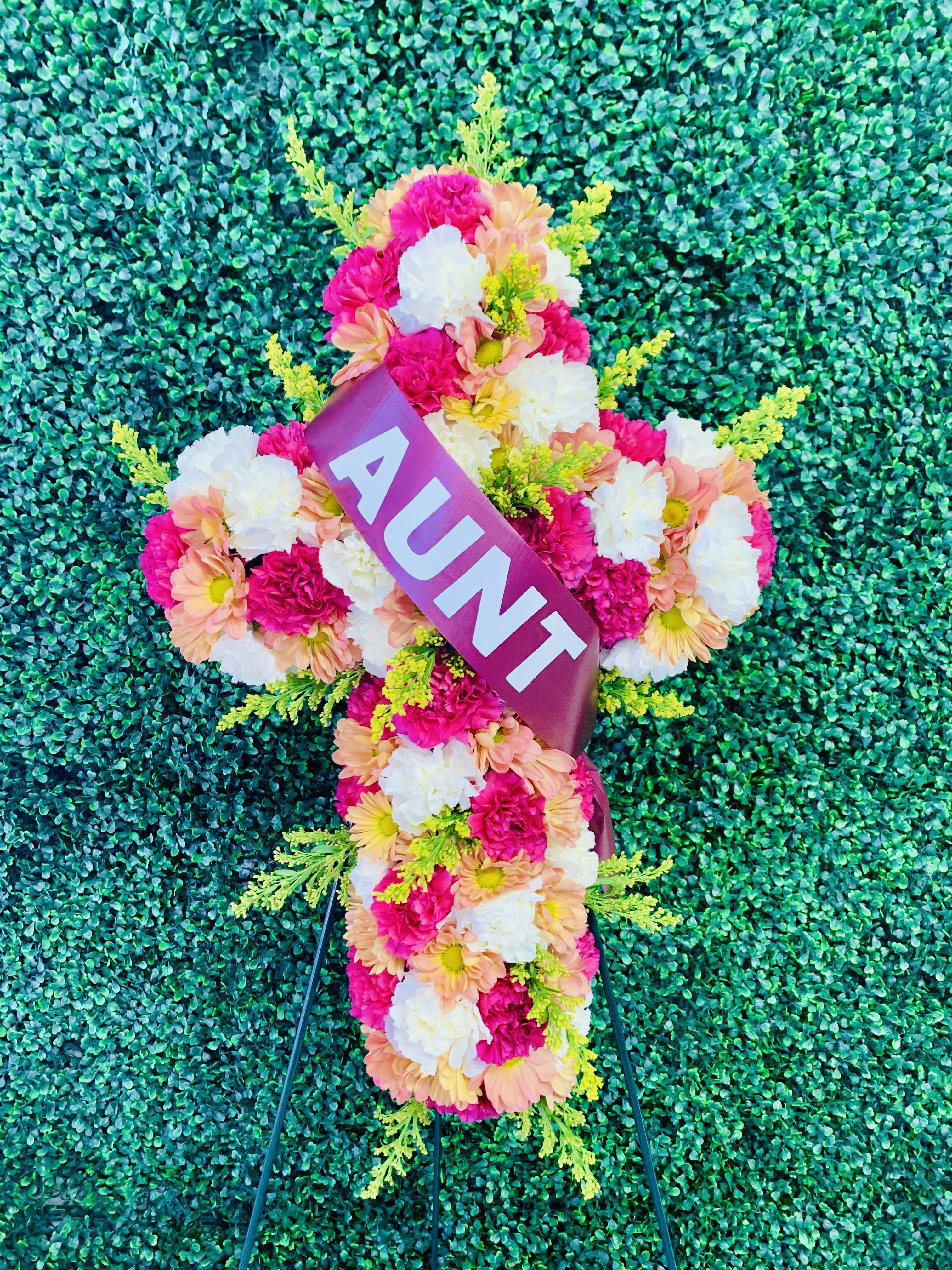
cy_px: 635
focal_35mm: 26
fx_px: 953
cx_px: 476
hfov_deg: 53.1
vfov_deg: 67.3
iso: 200
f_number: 1.8
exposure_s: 1/60
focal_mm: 4.25
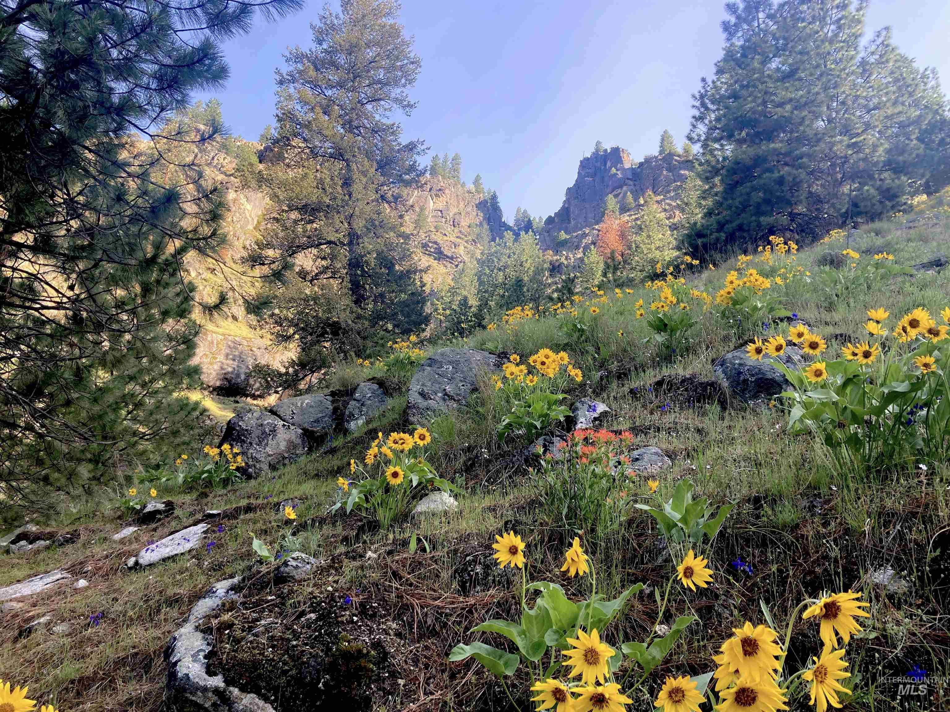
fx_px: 768
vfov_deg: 49.7
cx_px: 475
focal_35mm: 28
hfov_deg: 63.4
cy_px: 356
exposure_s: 1/201
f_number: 1.8
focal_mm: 3.99
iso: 20
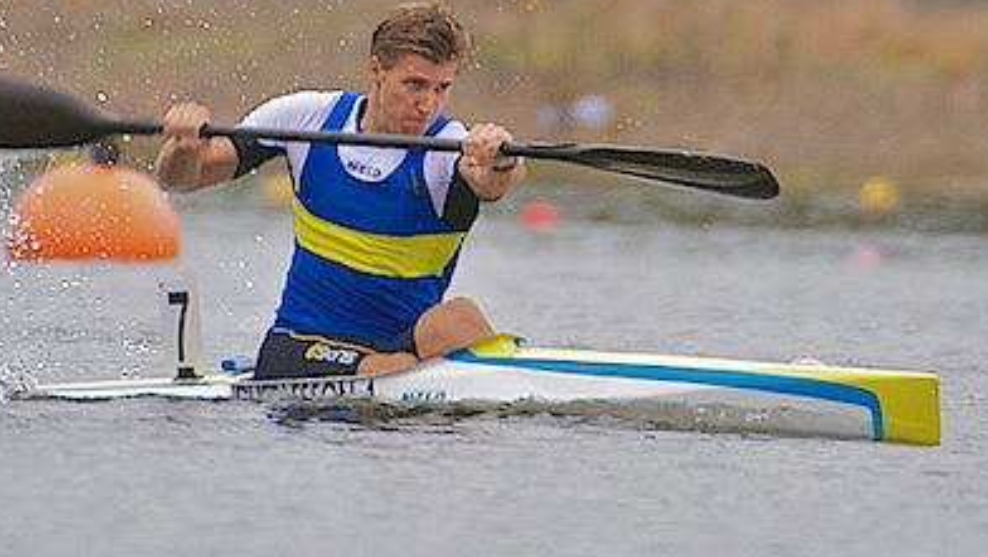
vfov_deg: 1.3
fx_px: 23853
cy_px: 251
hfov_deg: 2.4
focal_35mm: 910
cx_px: 431
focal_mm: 550
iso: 1250
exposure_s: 1/500
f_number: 5.6
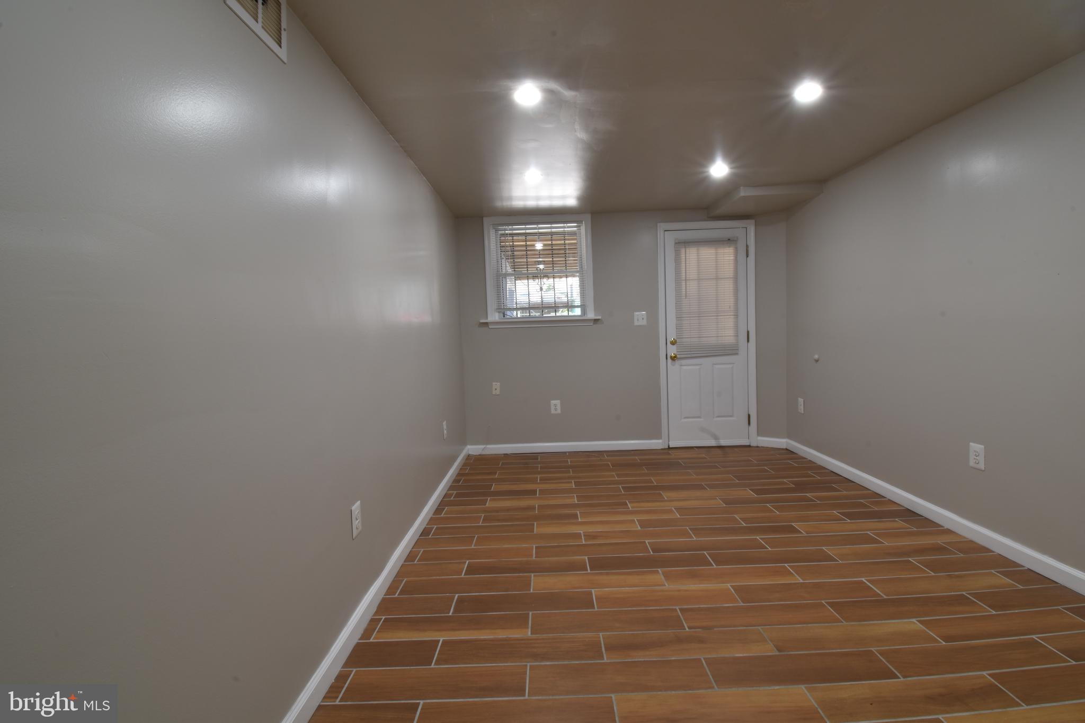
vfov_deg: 77.3
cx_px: 542
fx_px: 452
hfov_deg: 100.4
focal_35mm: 15
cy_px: 362
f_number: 22
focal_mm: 10
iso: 100
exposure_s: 2.5
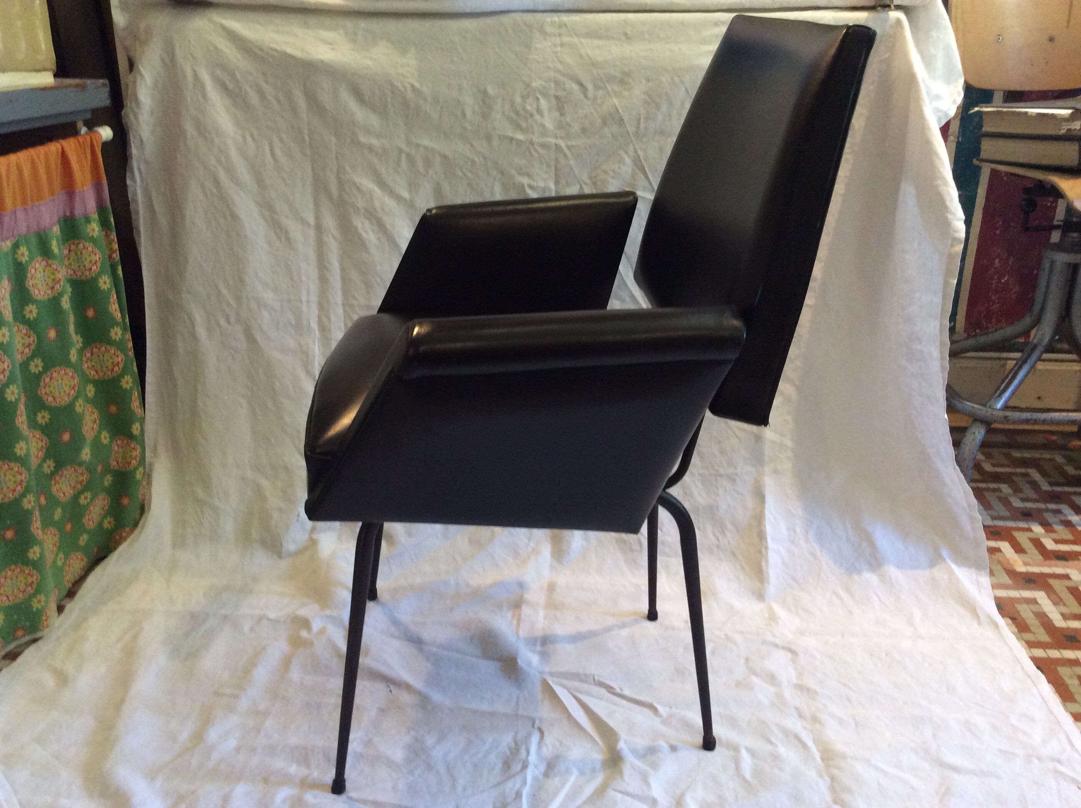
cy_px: 404
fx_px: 998
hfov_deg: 56.9
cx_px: 540
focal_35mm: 32
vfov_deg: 44.1
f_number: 2.4
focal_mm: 3.3
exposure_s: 1/25
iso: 160
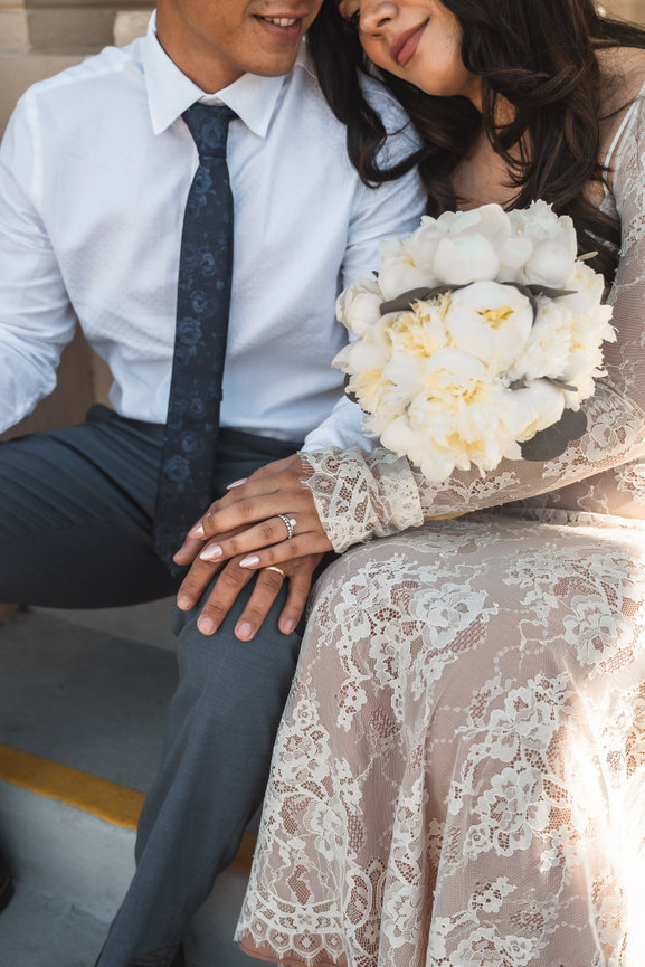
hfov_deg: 32.6
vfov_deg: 47.4
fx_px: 1101
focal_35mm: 41
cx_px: 322
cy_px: 484
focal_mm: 41
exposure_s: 1/160
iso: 200
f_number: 4
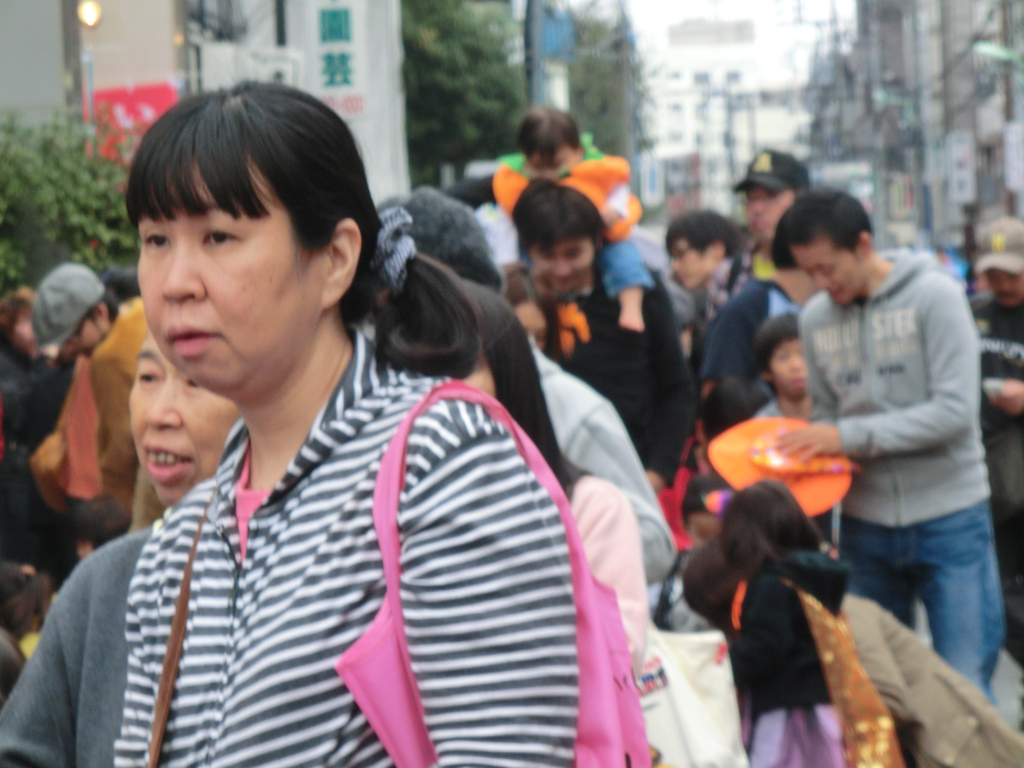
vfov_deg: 7.6
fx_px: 5798
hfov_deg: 10.1
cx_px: 512
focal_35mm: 196
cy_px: 384
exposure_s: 1/100
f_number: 5.9
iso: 250
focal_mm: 35
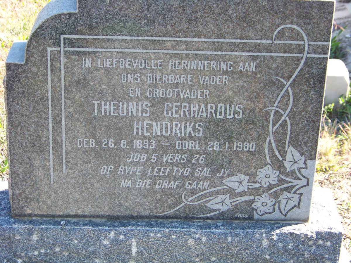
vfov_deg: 17.0
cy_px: 132
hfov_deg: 22.5
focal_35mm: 87
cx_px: 176
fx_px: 882
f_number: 3.2
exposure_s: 1/100
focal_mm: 14.6
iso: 64
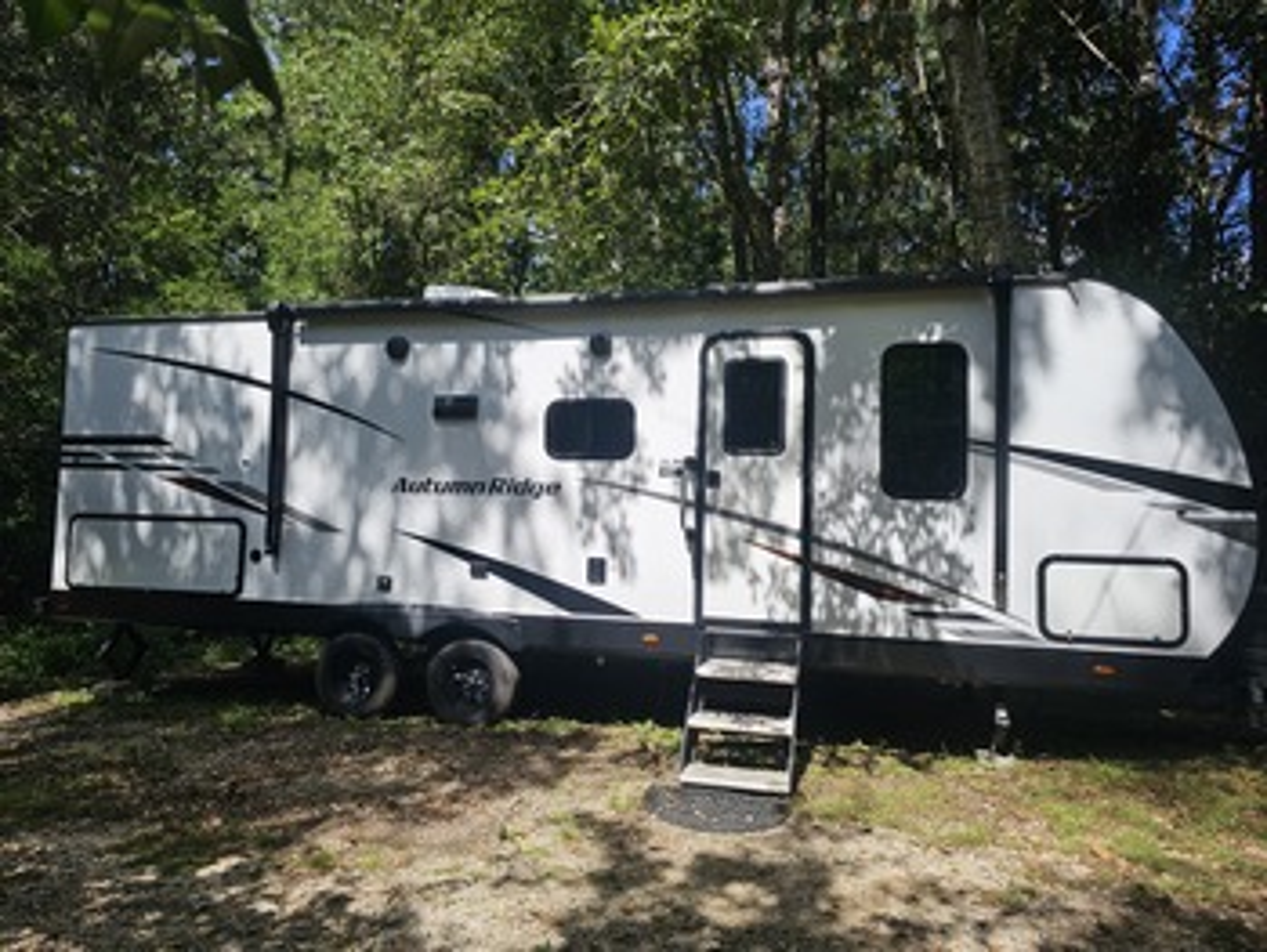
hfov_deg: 73.9
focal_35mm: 23
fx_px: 842
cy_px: 476
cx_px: 634
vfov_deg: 58.9
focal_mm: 6.3
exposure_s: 1/657
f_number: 1.7
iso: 10
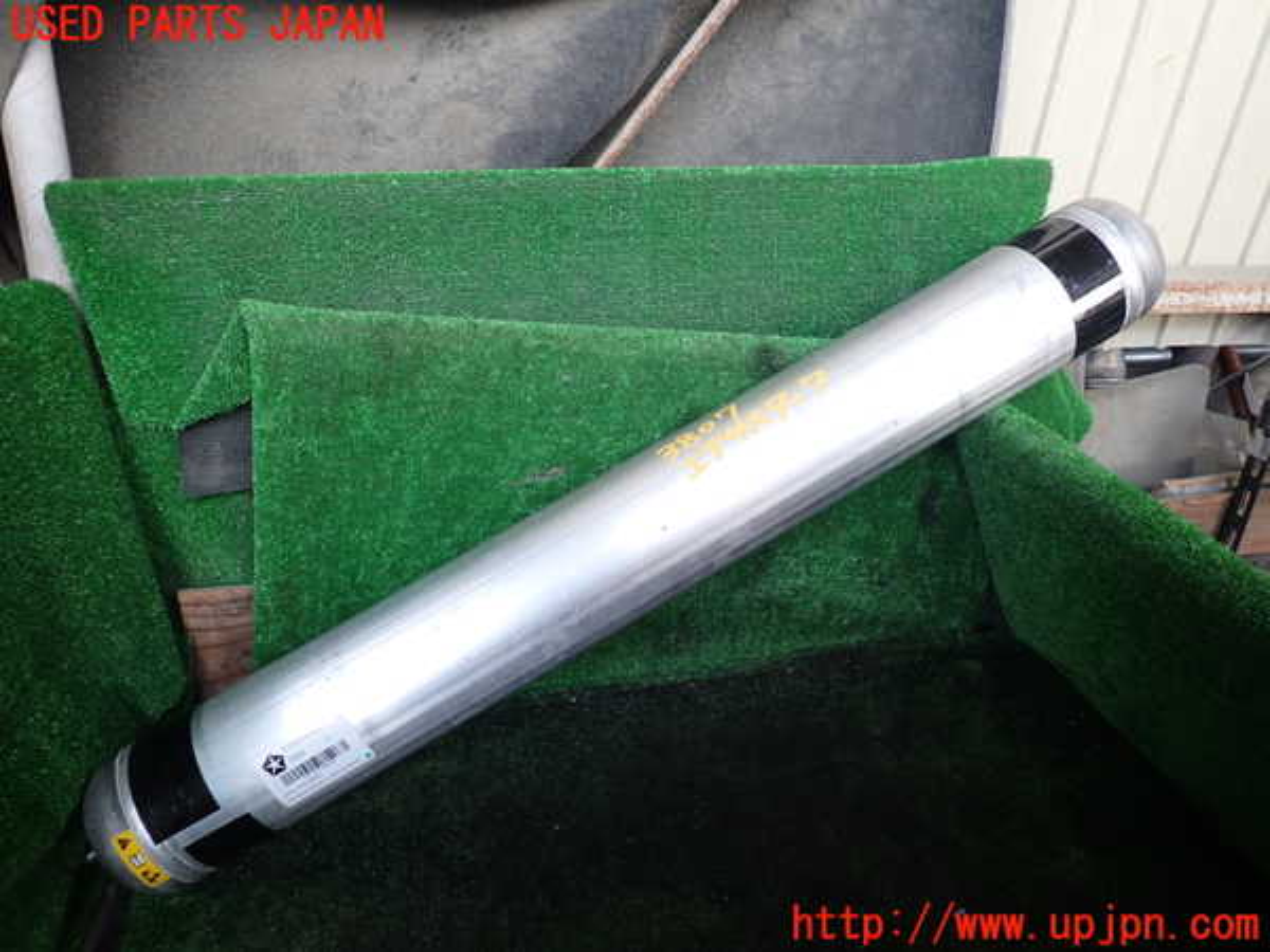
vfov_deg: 54.9
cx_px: 635
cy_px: 476
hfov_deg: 69.4
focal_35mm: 25
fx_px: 917
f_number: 2
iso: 160
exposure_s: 1/60
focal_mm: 4.5
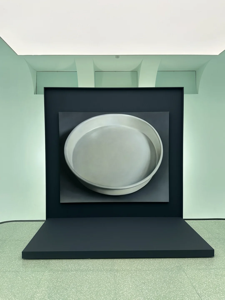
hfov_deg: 56.8
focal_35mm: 24
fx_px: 208
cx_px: 112
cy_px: 150
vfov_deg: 71.6
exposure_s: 1/100
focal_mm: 6.86
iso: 100
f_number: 1.78
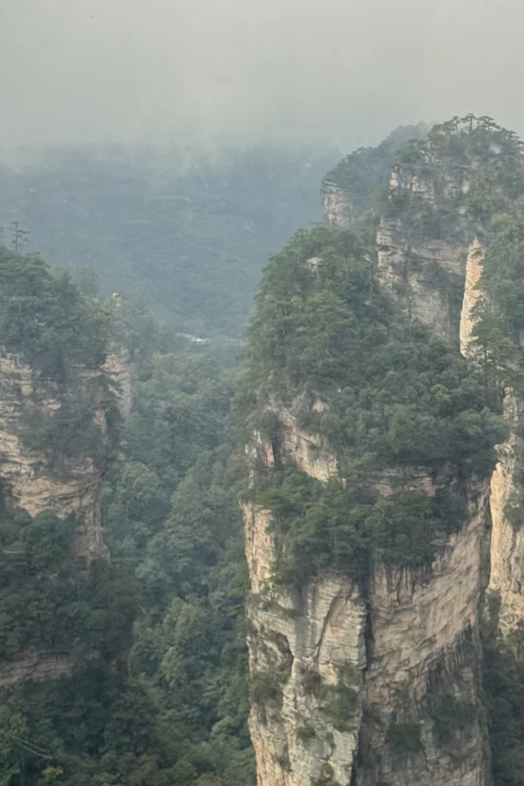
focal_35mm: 86
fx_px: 1878
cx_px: 503
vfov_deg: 23.6
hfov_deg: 15.6
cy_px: 392
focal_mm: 6.76
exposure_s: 1/1724
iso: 64
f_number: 1.78
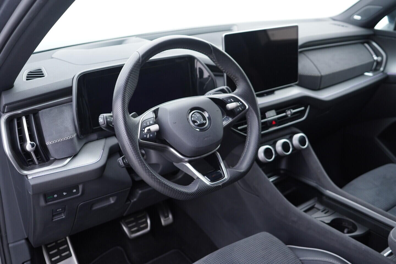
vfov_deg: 36.9
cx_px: 198
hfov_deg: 53.1
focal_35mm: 36
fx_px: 396
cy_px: 132
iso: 320
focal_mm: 24
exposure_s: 1/40
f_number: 2.8
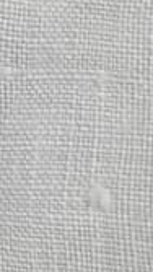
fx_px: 1463
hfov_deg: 5.8
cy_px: 5
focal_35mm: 203
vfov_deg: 10.5
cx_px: -218
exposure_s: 1/1412
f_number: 1.8
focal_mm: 4.25
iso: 32
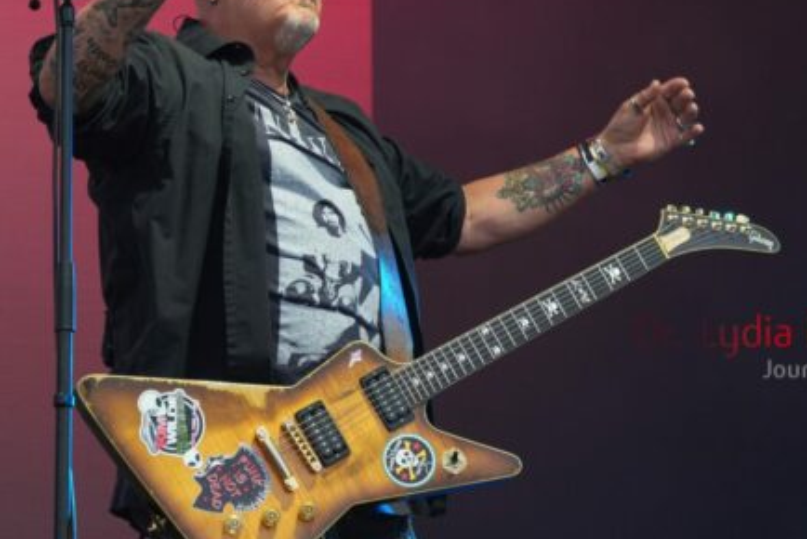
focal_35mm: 297
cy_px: 65
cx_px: 444
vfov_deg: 4.6
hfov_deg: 6.9
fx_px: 6662
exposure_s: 1/200
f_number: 5.6
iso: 1000
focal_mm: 112
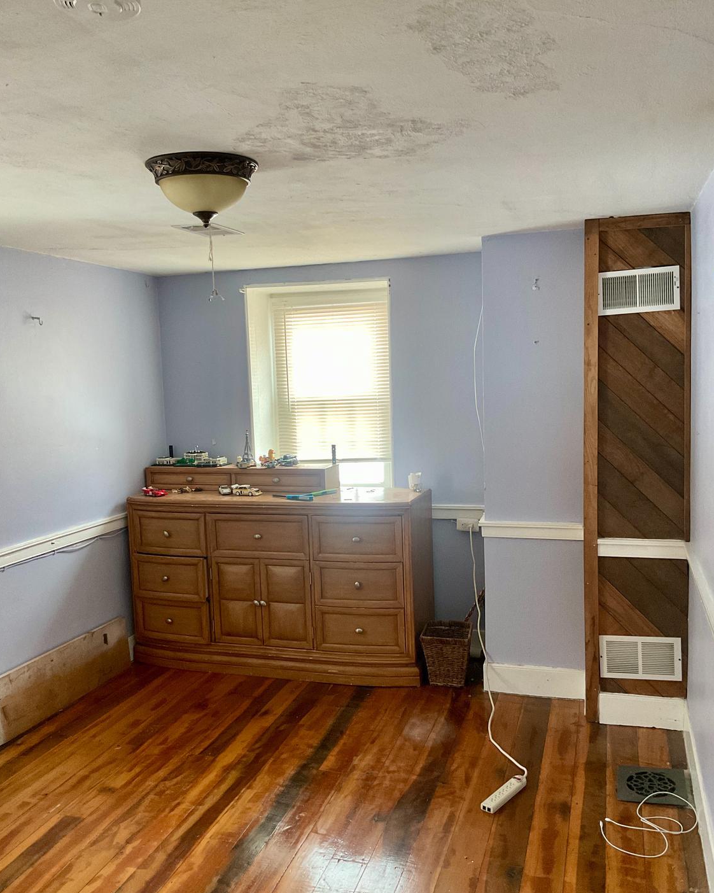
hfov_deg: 47.1
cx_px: 363
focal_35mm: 31
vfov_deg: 57.2
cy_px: 468
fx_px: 819
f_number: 1.8
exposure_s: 1/60
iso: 160
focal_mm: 3
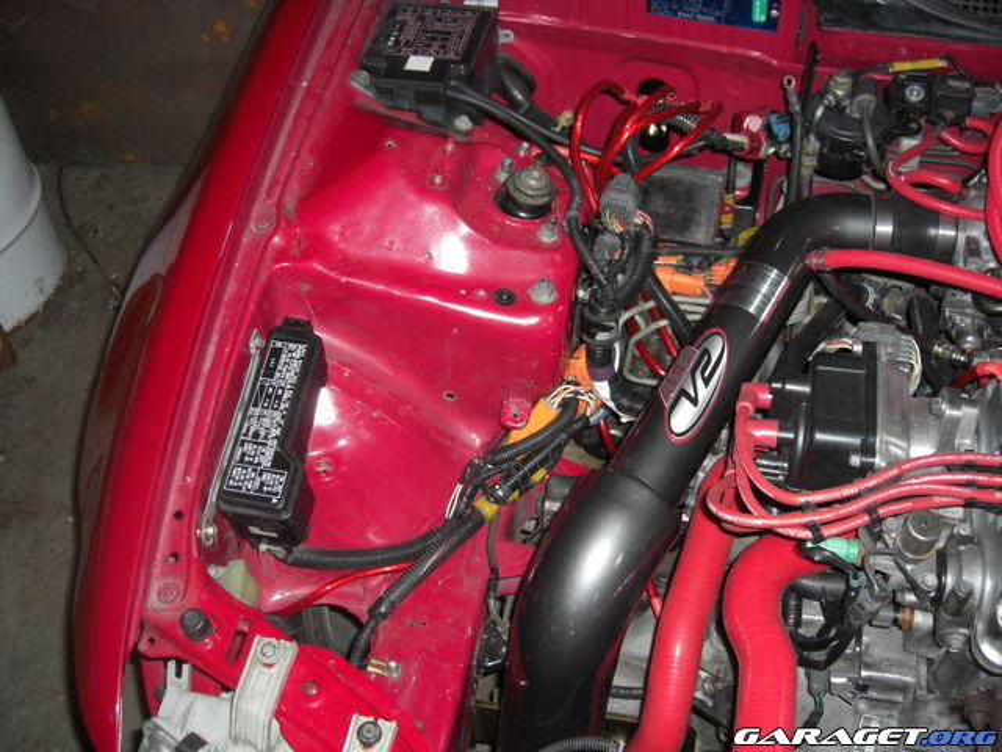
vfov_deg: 37.7
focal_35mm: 38
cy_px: 376
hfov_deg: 49.0
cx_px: 501
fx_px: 1100
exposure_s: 1/60
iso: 100
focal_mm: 7.9
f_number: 2.8
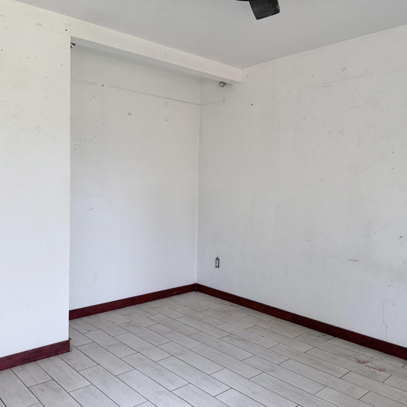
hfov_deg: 55.6
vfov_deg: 55.6
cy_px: 201
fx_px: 386
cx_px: 212
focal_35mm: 29
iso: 200
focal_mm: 6.76
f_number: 1.78
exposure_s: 1/121
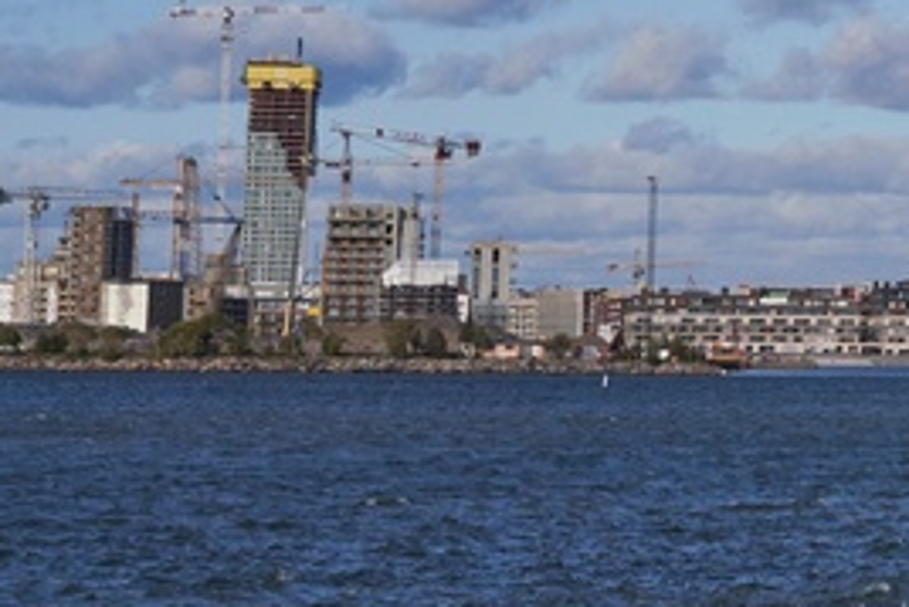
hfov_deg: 10.9
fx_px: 4446
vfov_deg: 7.7
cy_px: -202
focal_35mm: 176
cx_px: 1638
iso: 100
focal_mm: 46
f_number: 4
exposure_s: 1/5000
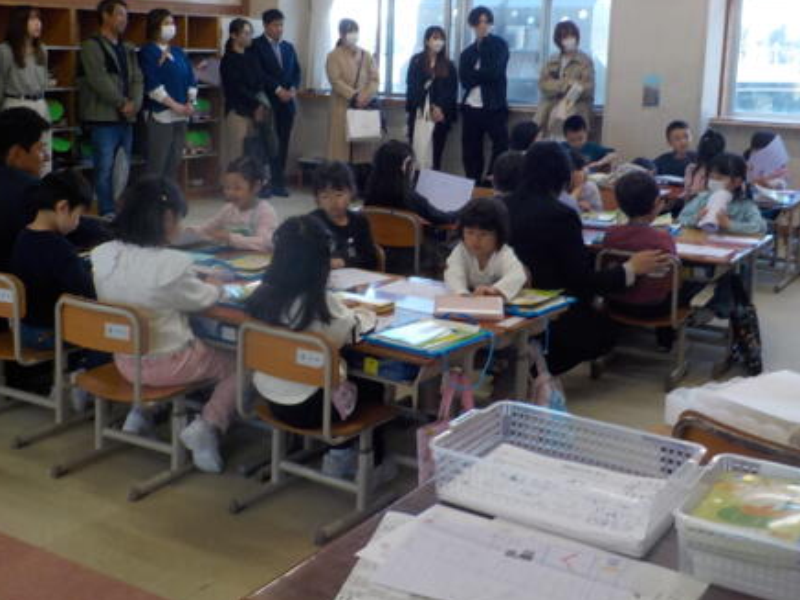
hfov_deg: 42.9
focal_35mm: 44
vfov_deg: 32.7
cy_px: 215
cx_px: 361
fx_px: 1017
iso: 125
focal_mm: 4.1
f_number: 3.3
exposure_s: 1/60
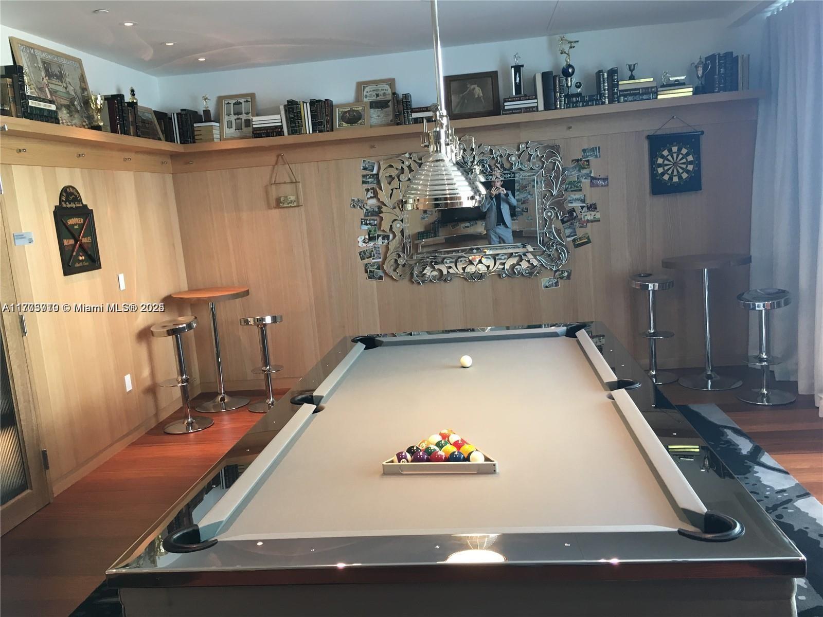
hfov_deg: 61.7
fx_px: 689
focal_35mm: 29
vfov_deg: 48.2
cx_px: 412
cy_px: 308
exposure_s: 1/30
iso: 64
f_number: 2.2
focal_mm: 4.15
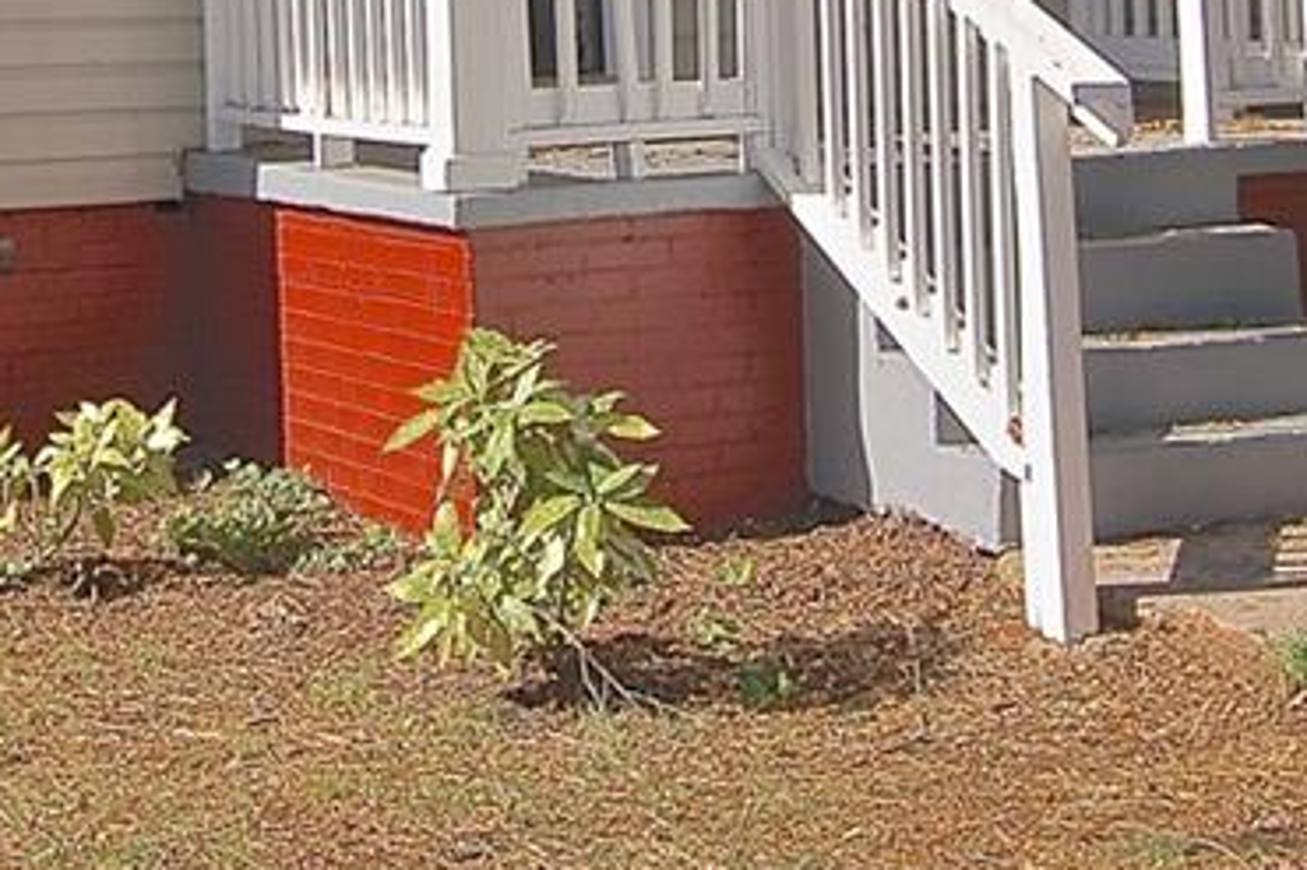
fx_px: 3302
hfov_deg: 22.4
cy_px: -204
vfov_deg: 14.5
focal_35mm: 91
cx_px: 532
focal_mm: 22
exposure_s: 1/320
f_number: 9
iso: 200
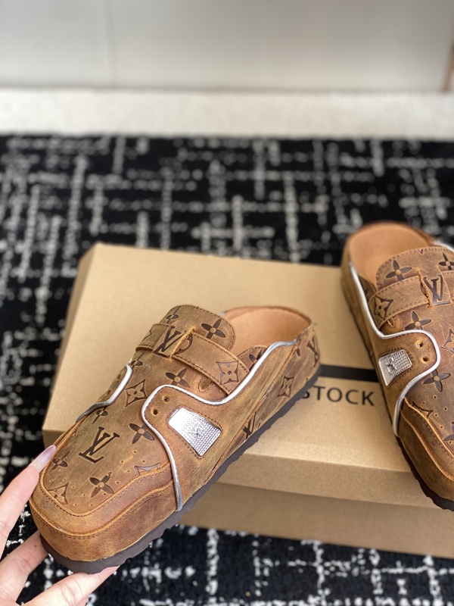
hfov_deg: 28.0
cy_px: 303
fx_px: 909
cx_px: 227
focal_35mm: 52
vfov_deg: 36.8
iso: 50
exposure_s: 1/122
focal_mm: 6
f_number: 2
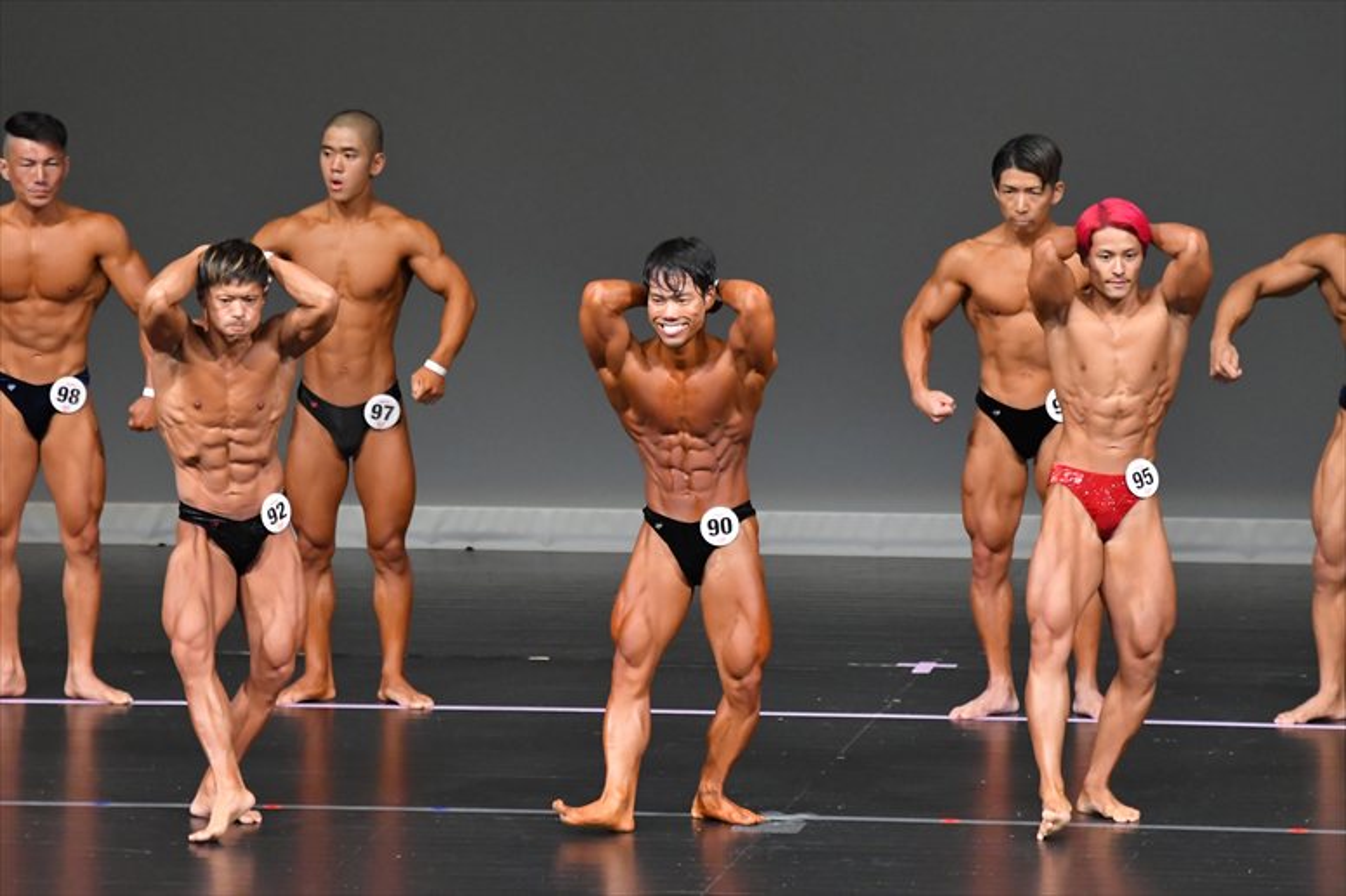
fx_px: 11211
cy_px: 448
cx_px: 673
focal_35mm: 300
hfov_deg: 6.9
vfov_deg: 4.6
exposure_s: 1/400
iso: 5000
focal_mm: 200
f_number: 5.6
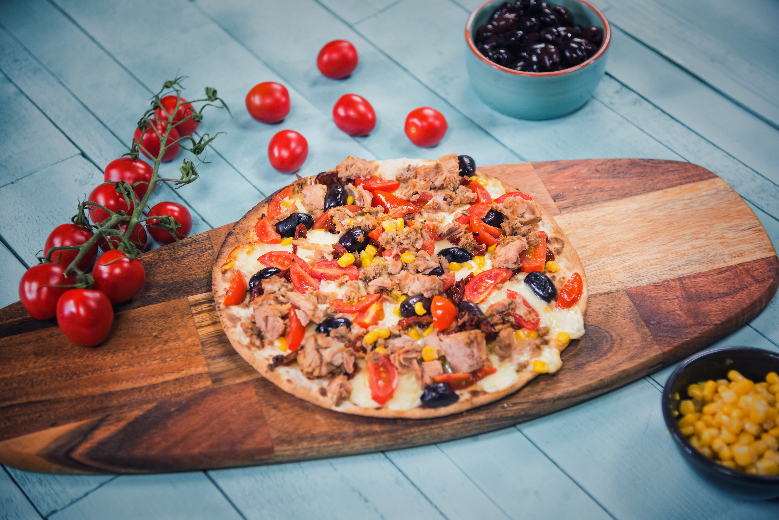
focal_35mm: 66
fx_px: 1429
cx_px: 390
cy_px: 260
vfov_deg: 20.6
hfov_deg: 30.5
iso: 500
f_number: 4
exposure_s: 1/200
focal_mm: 66
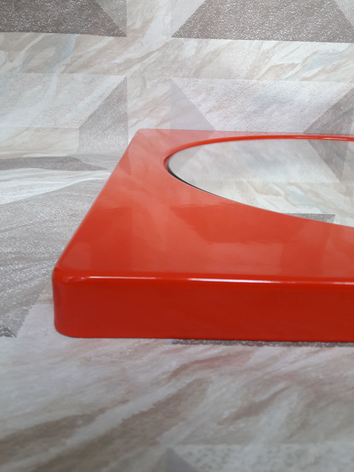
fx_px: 395
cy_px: 234
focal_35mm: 29
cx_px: 171
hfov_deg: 48.2
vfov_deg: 61.7
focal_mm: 3.7
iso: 125
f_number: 1.9
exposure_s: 1/33
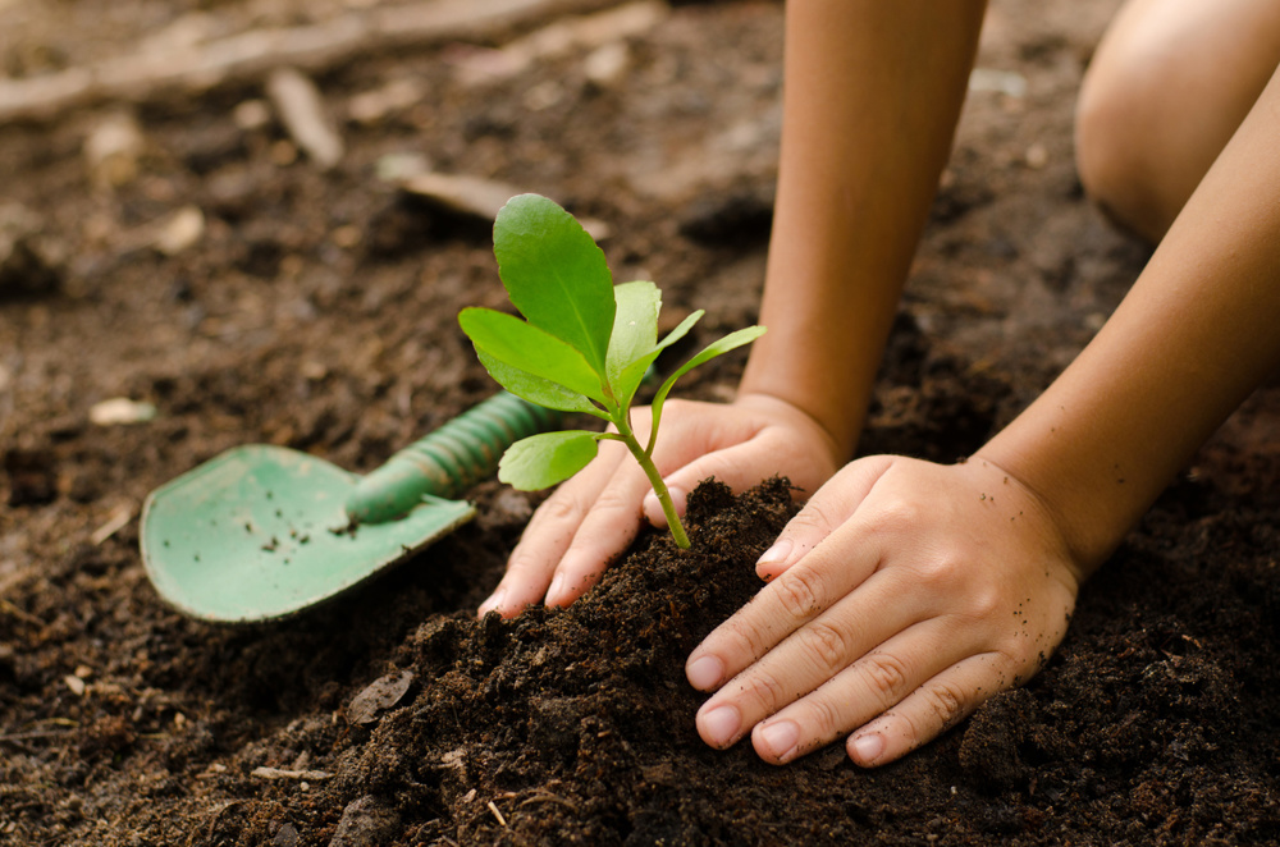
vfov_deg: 18.1
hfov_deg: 27.0
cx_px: 640
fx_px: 2661
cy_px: 424
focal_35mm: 75
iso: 100
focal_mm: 50
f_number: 3.5
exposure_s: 1/100
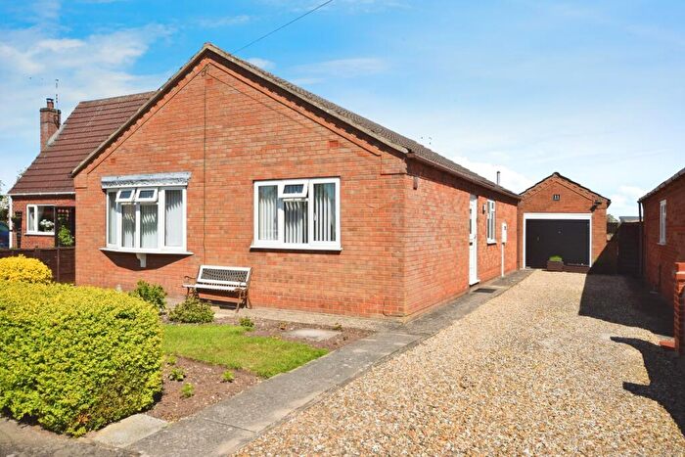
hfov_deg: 70.4
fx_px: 485
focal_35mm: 26
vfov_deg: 50.4
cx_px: 342
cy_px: 228
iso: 200
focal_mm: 17
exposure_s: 1/400
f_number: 10
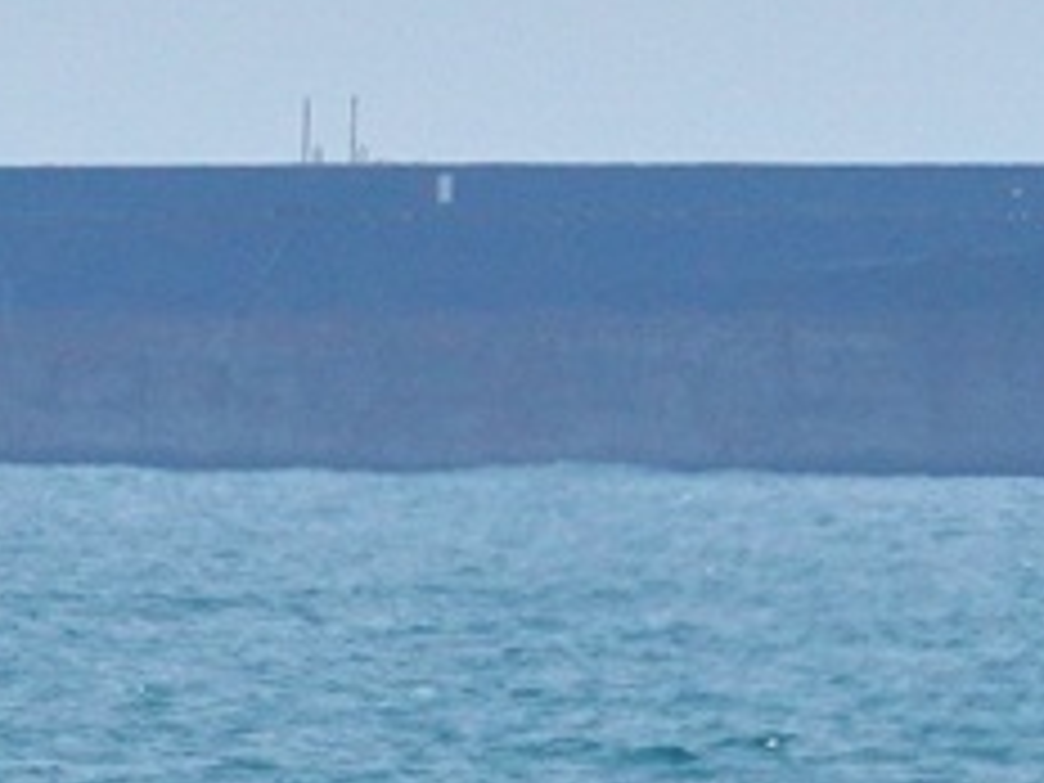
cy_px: 590
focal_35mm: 3940
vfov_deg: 0.4
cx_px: 18
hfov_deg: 0.5
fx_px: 118828
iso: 200
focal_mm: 456
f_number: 11
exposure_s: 1/750
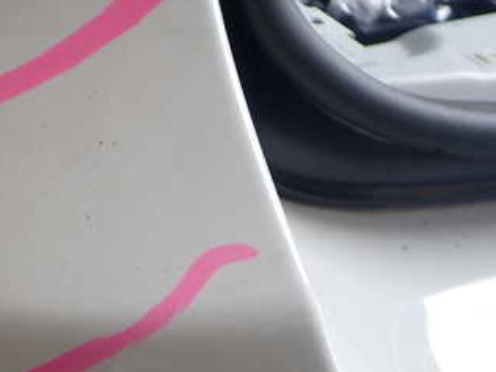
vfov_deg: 25.6
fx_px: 817
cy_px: 206
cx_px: 28
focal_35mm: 57
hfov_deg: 31.8
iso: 160
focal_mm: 5.4
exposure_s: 1/125
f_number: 2.3
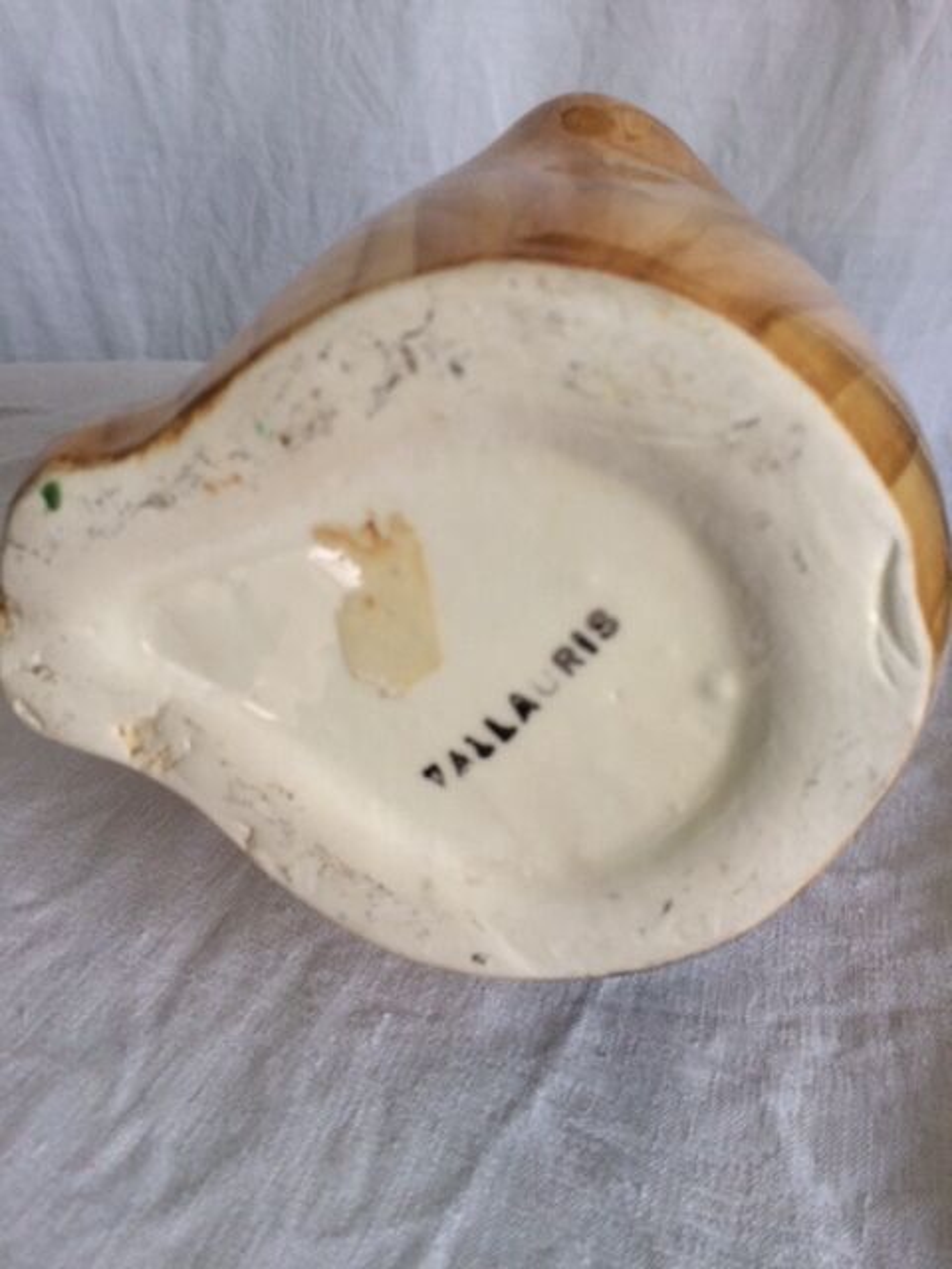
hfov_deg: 48.2
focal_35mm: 29
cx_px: 476
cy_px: 634
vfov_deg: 61.7
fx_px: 1063
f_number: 2.2
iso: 160
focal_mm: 4.15
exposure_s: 1/33
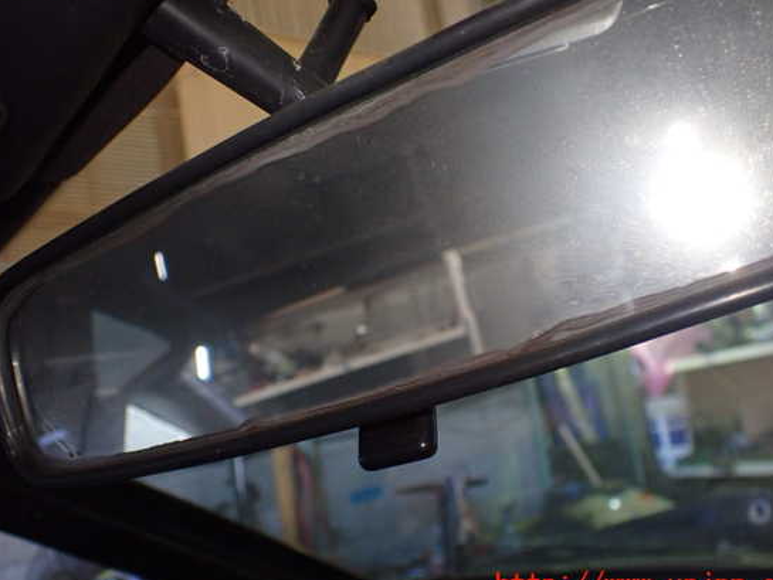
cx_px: 390
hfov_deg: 55.3
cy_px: 285
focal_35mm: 33
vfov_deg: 43.0
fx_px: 737
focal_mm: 5.4
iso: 500
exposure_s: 1/125
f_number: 2.3
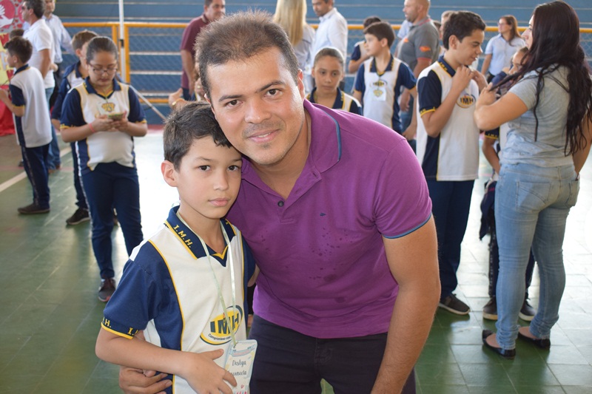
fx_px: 715
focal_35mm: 44
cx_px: 296
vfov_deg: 30.8
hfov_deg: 45.0
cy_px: 197
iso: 800
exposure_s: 1/100
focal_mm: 29
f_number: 5
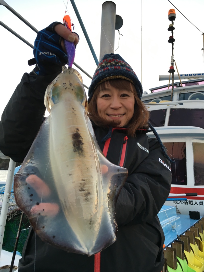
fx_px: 228
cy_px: 136
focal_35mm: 29
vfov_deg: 61.6
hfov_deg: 48.2
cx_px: 102
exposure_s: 1/30
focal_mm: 4.15
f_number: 2.2
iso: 25
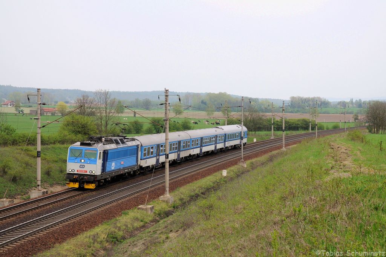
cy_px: 128
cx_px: 193
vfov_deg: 18.9
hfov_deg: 28.1
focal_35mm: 72
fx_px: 772
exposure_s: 1/640
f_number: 8
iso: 400
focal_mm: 48
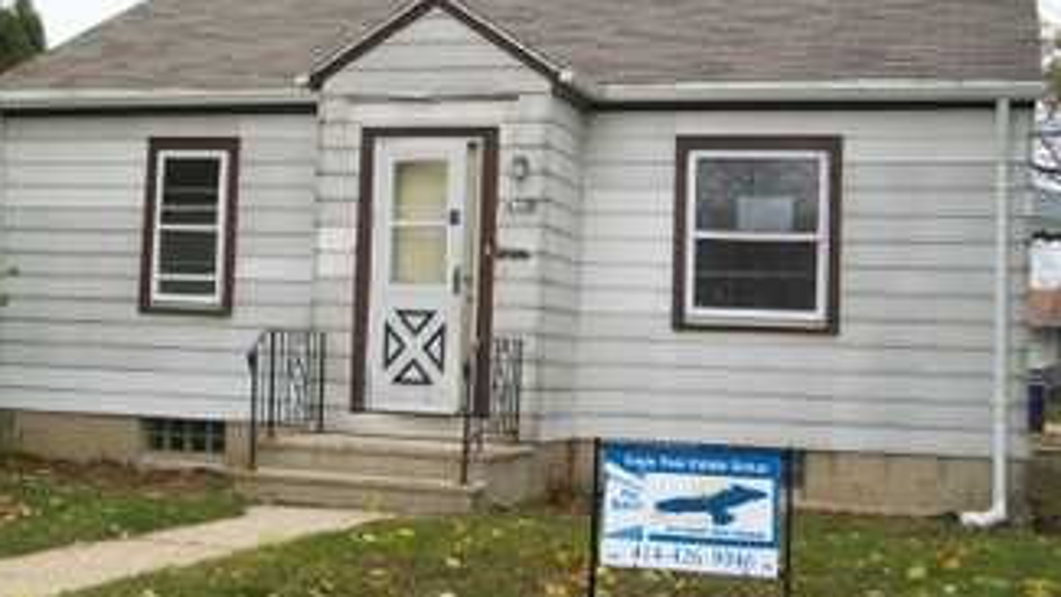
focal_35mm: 58
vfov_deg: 20.7
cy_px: 261
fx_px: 1632
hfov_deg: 36.0
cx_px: 509
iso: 64
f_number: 3.6
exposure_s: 1/100
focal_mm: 8.8
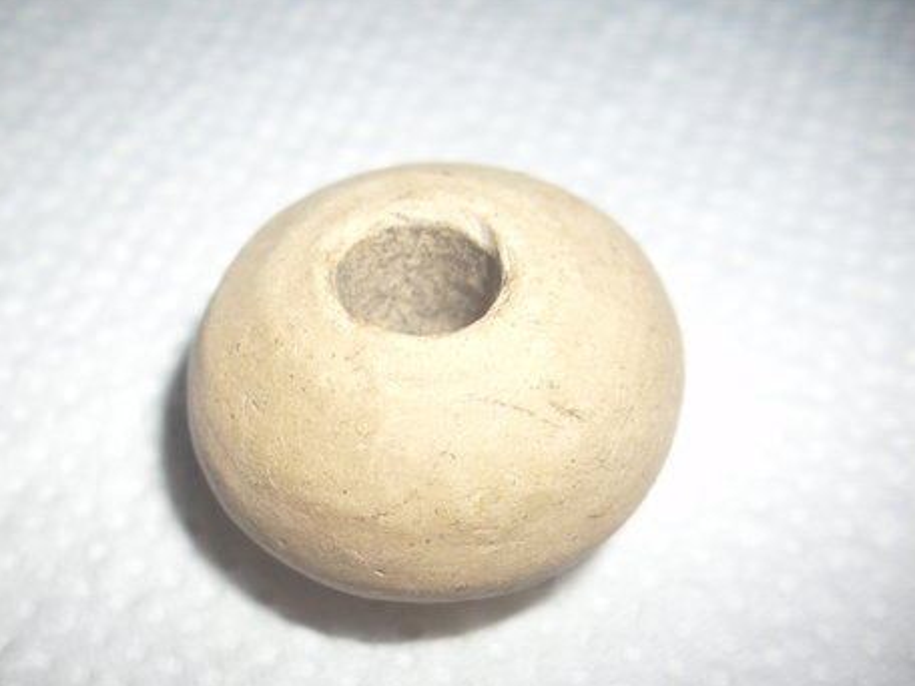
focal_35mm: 34
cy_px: 364
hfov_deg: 53.9
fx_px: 899
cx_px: 421
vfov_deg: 41.8
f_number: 5.6
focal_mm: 6.2
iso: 50
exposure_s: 1/200
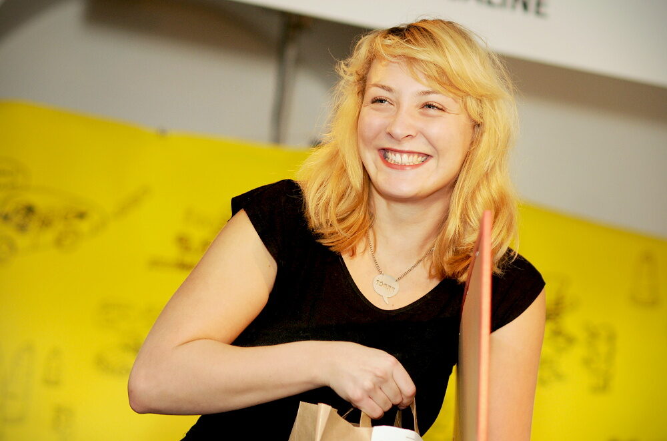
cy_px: 220
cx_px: 334
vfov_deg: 10.7
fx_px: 2356
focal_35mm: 128
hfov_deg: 16.1
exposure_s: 1/200
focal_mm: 85
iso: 400
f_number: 2.5
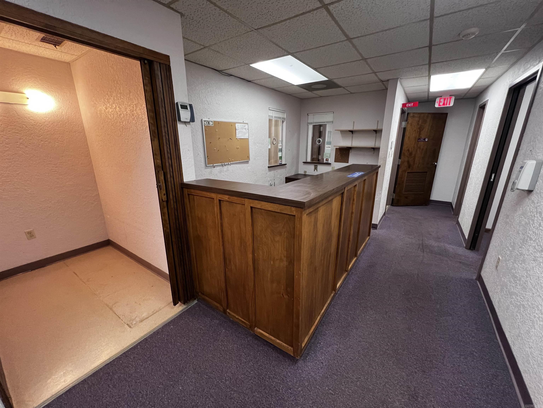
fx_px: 204
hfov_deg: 106.2
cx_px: 272
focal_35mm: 13
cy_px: 204
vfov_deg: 89.9
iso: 320
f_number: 1.8
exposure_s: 1/60
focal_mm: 1.57
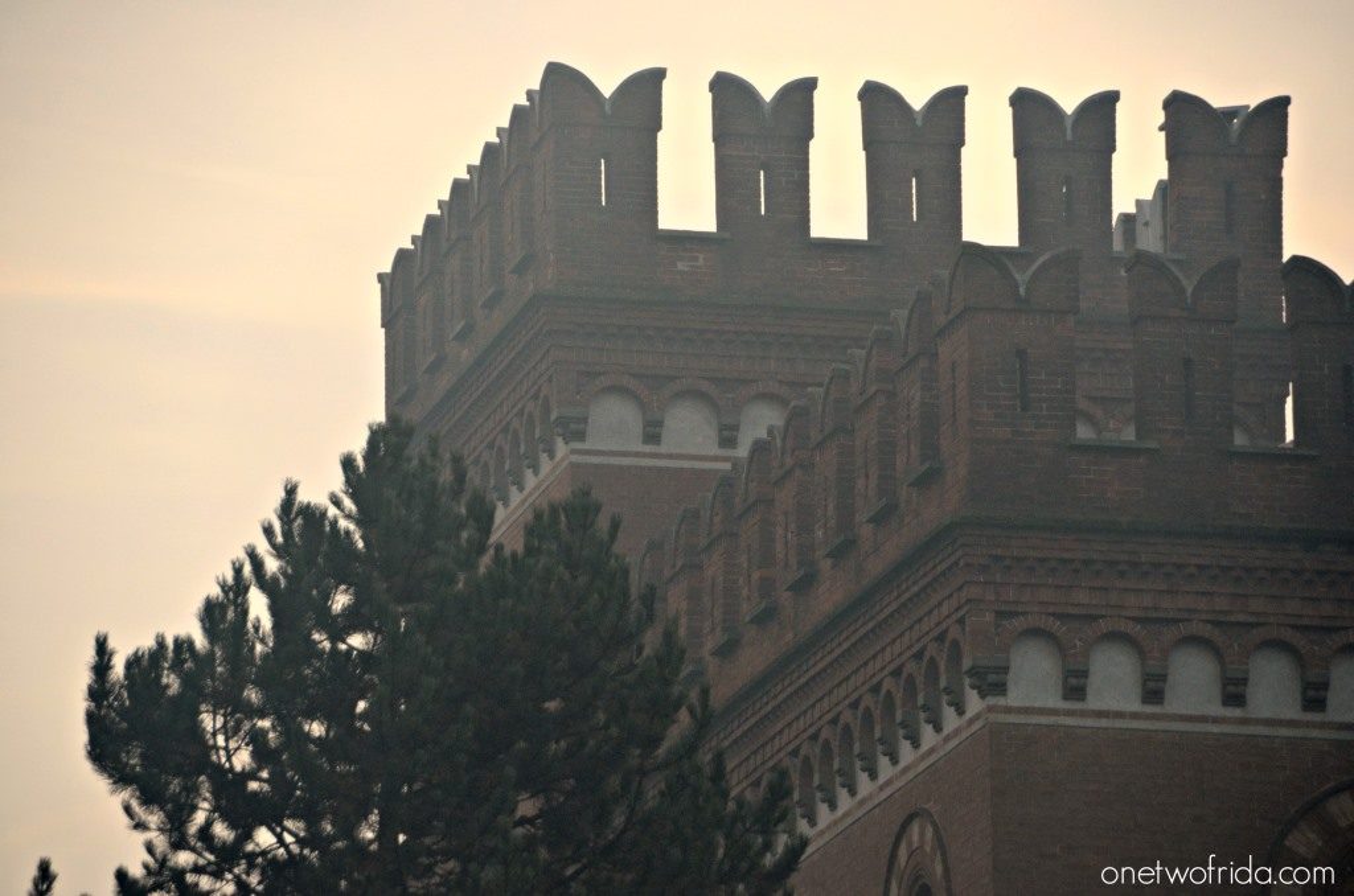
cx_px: 677
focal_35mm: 232
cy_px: 448
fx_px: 8726
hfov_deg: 8.9
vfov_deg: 5.9
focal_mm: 155
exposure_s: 1/500
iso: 800
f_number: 6
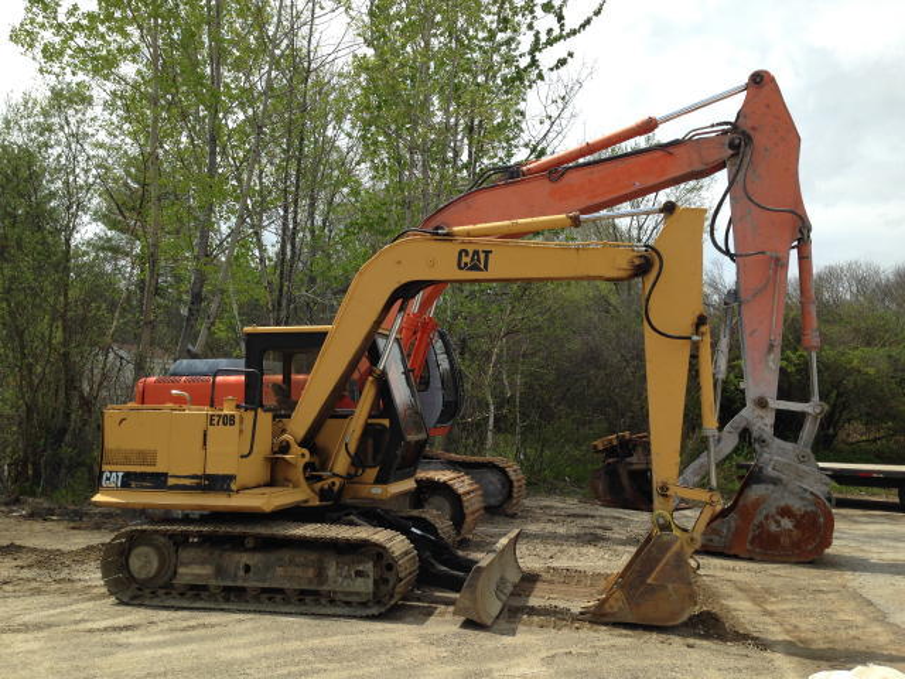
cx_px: 452
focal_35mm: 33
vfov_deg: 42.9
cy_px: 340
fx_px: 863
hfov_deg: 55.4
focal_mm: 4.12
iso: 50
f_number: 2.4
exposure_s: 1/1391
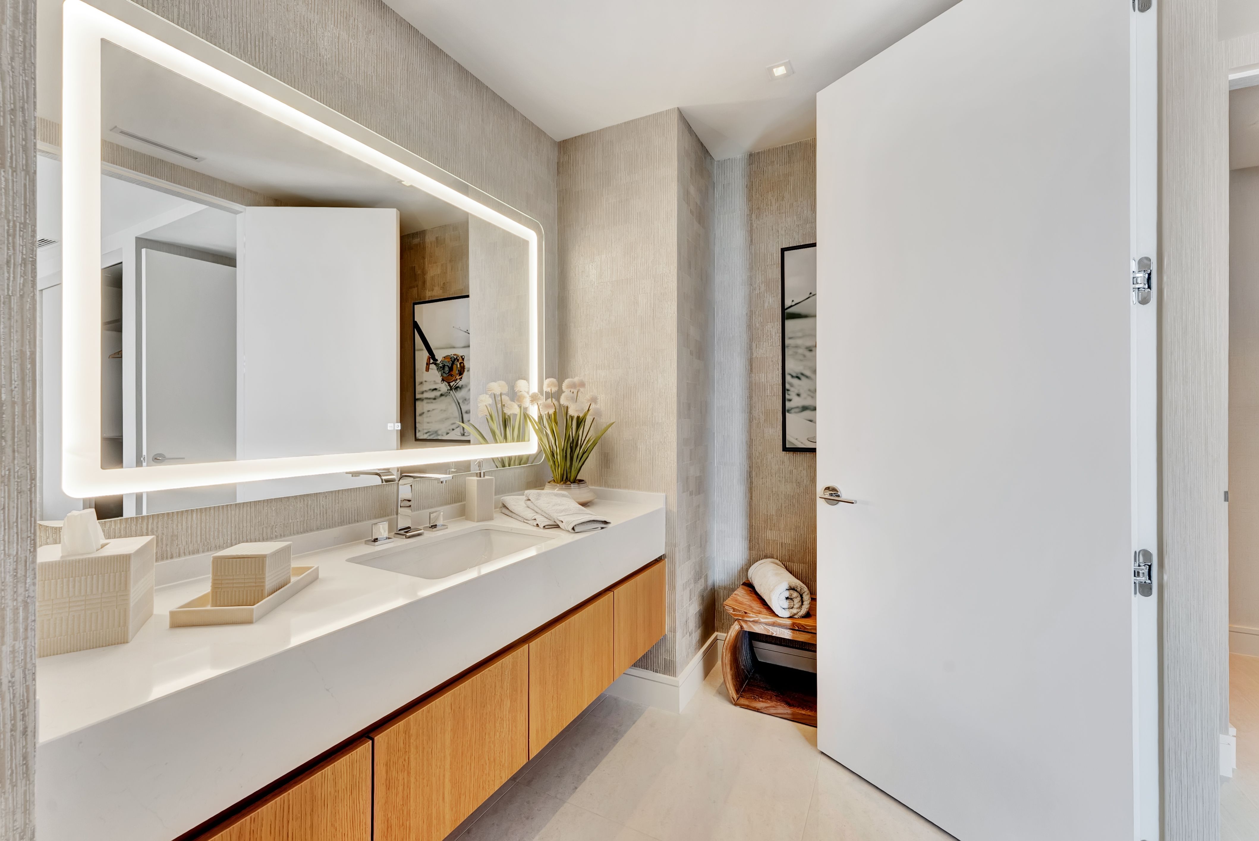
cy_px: 420
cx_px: 630
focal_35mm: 14
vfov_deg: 81.3
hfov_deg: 104.2
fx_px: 490
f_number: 10
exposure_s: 1/10
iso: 400
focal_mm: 14
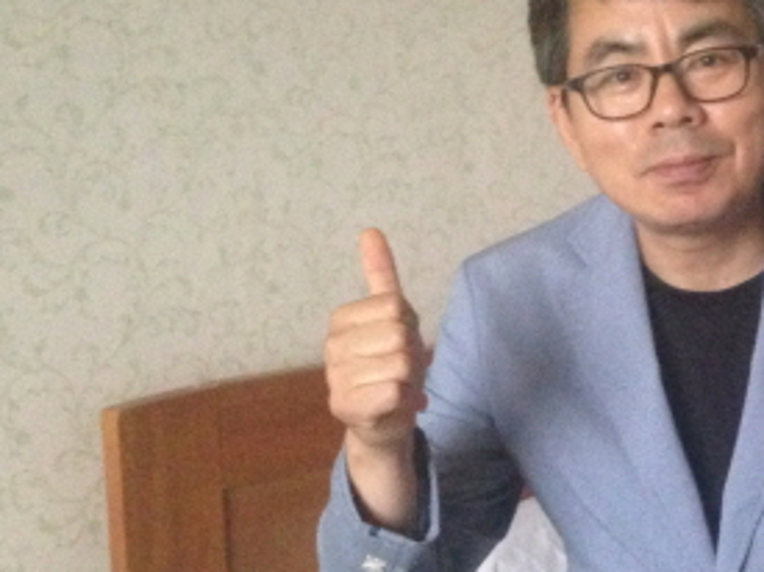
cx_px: 792
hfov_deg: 22.3
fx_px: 1853
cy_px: 337
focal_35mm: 84
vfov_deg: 17.5
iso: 500
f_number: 2.4
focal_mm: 4.12
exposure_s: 1/15
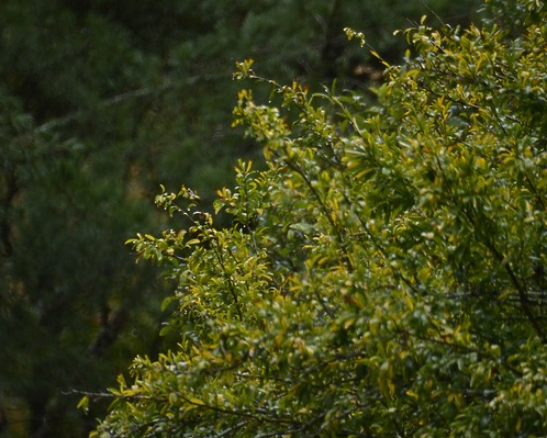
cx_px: 269
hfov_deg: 3.2
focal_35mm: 610
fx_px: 9881
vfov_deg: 2.5
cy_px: 214
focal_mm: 300
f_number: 5.6
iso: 400
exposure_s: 1/160
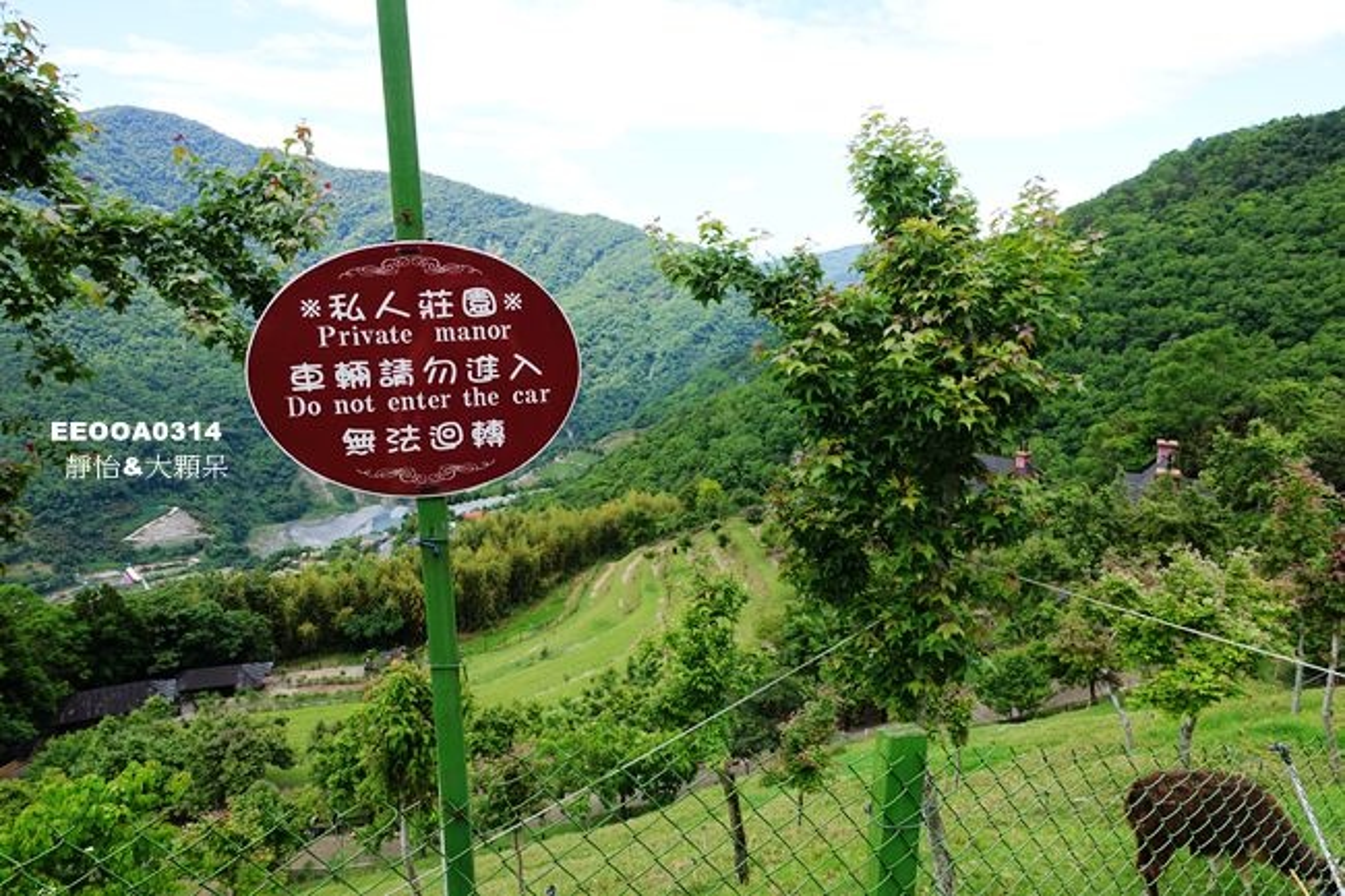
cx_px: 672
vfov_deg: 53.1
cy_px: 448
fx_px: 896
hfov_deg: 73.8
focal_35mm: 24
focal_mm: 8.8
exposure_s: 1/200
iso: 125
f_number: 5.6
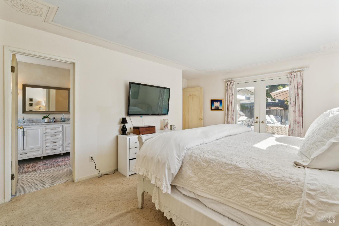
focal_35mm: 16
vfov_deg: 73.7
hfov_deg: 96.7
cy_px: 113
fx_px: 151
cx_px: 170
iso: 320
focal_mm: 16
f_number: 11
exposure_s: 1/40
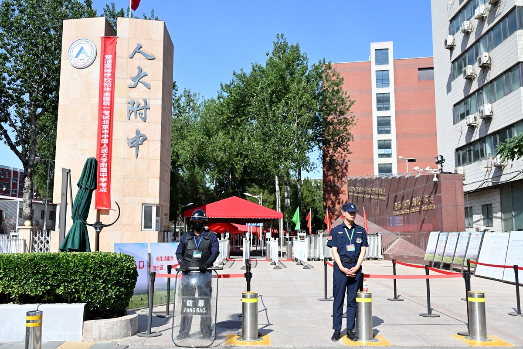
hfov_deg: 57.2
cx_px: 262
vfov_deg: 40.0
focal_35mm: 33
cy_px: 174
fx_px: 479
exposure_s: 1/4000
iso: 800
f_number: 5
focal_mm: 33
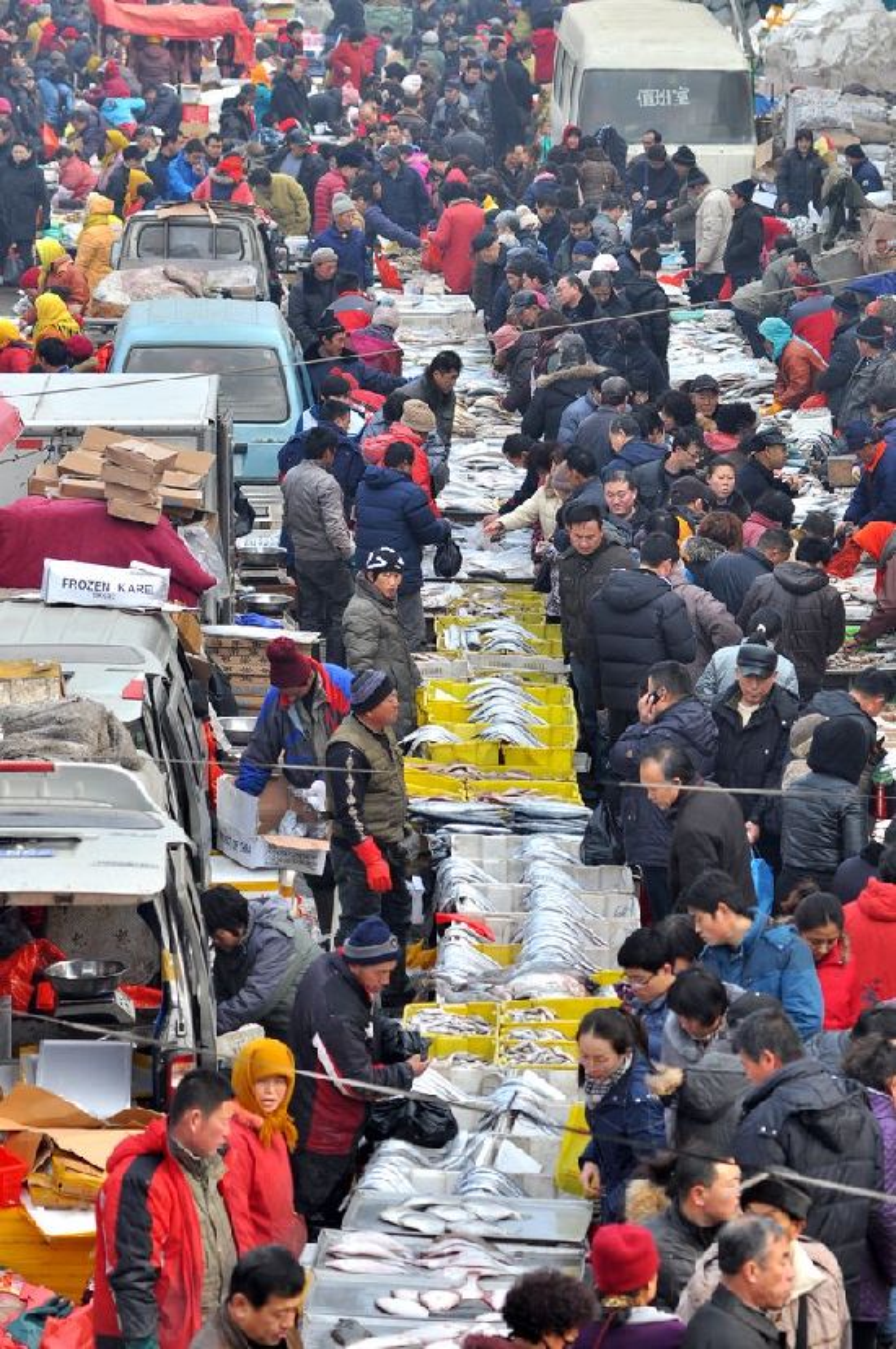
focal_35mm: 150
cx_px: 448
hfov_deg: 9.1
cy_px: 674
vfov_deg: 13.7
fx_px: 5614
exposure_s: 1/500
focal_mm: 100
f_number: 5.6
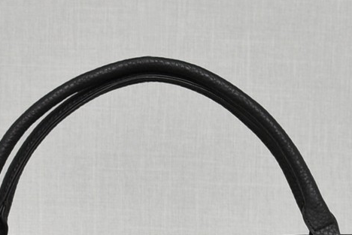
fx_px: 1527
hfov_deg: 13.1
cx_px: 137
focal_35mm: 156
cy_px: 318
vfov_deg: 8.7
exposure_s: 1/60
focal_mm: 38
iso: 100
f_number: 5.6
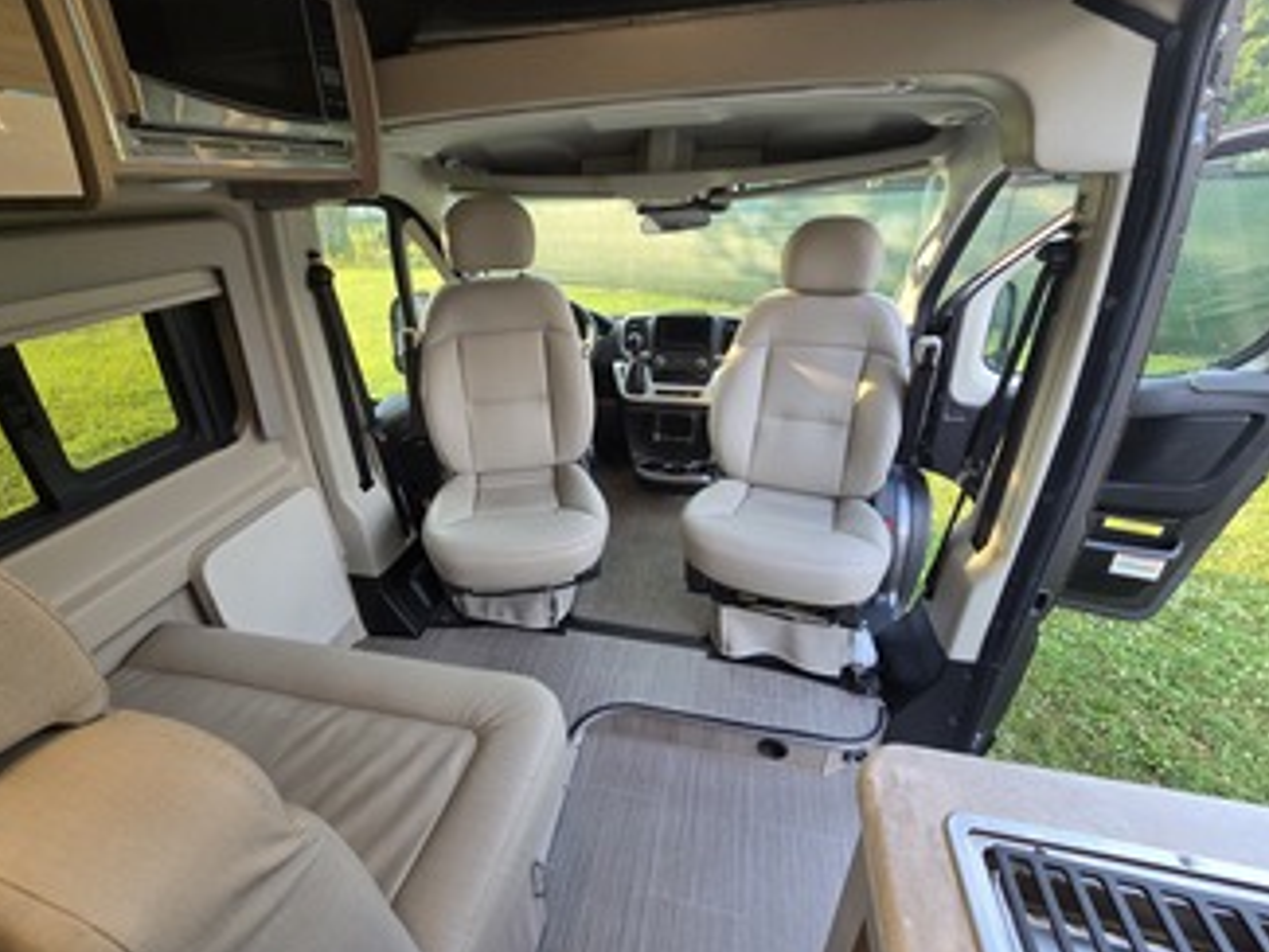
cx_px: 594
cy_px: 486
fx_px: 513
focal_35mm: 14
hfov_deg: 101.9
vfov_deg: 85.7
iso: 100
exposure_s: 1/120
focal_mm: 2.2
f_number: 2.2
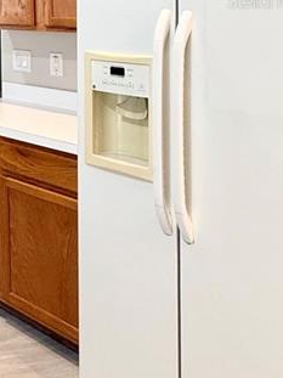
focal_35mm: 54
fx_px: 589
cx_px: -233
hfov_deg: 19.6
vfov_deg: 32.7
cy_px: 0
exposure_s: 1/60
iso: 160
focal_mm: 2.22
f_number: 2.2
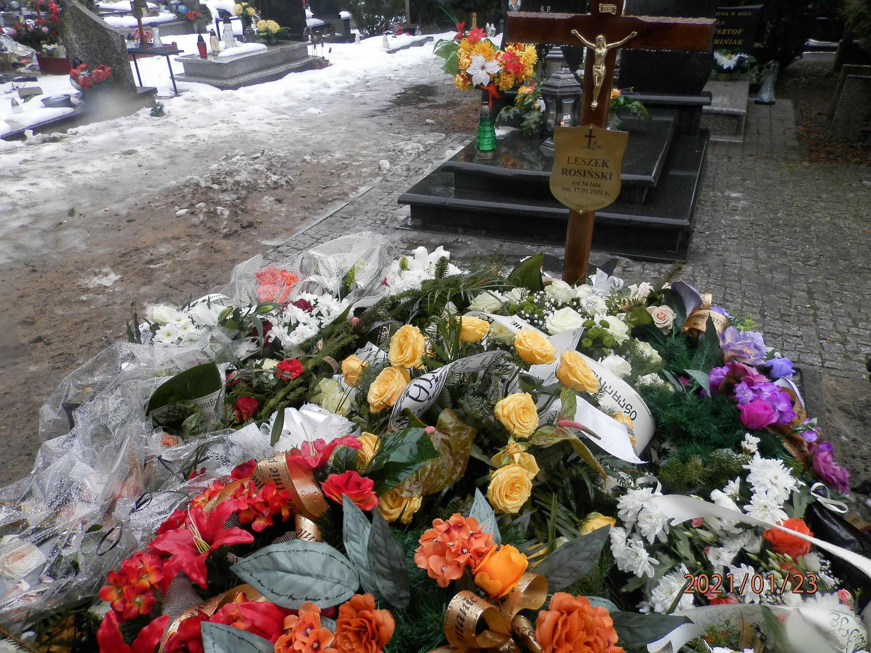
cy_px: 326
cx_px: 436
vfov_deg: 54.9
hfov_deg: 69.4
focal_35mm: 25
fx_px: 629
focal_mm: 4.5
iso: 80
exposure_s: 1/40
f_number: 3.1
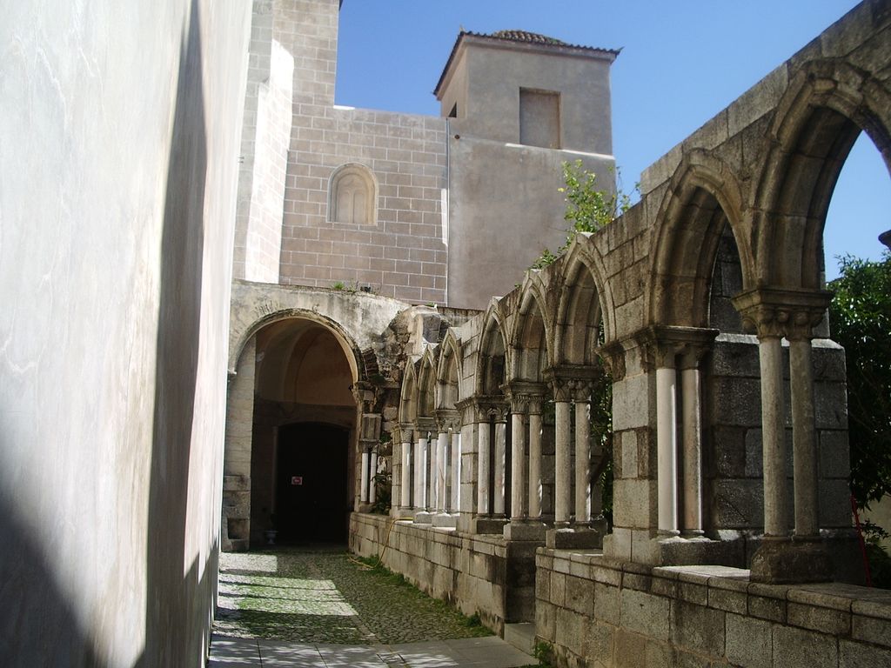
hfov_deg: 52.6
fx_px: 901
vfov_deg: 40.7
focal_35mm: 35
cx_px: 446
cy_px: 334
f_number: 4.3
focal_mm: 5.8
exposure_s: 1/400
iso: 50
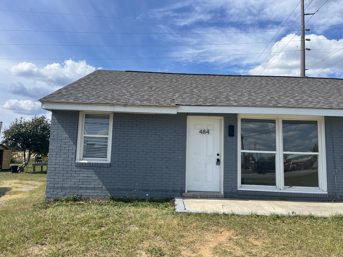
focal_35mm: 26
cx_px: 172
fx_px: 258
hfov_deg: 67.3
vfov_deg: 53.1
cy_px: 128
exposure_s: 1/4310
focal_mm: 5.1
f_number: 1.6
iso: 50
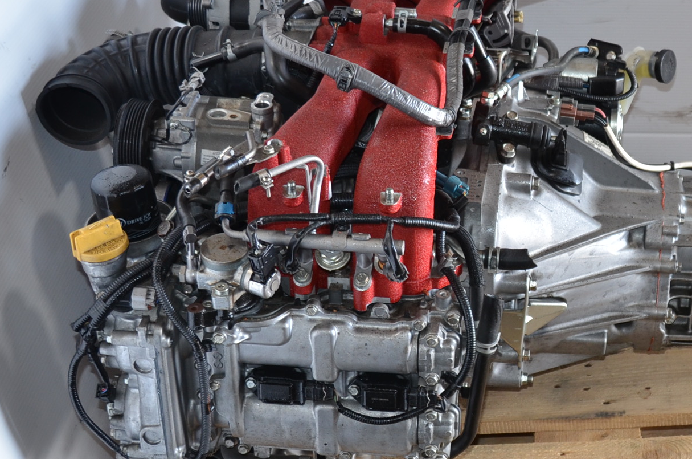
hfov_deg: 26.7
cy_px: 207
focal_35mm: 73
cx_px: 640
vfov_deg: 18.6
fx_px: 1400
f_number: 3.5
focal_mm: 24
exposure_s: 1/125
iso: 320
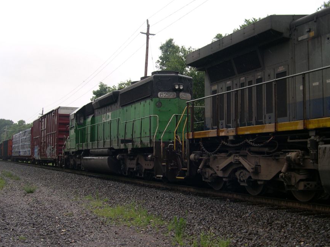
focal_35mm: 45
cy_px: 131
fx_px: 429
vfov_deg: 32.2
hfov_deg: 42.1
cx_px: 167
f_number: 2.8
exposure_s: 1/452
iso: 100
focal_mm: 8
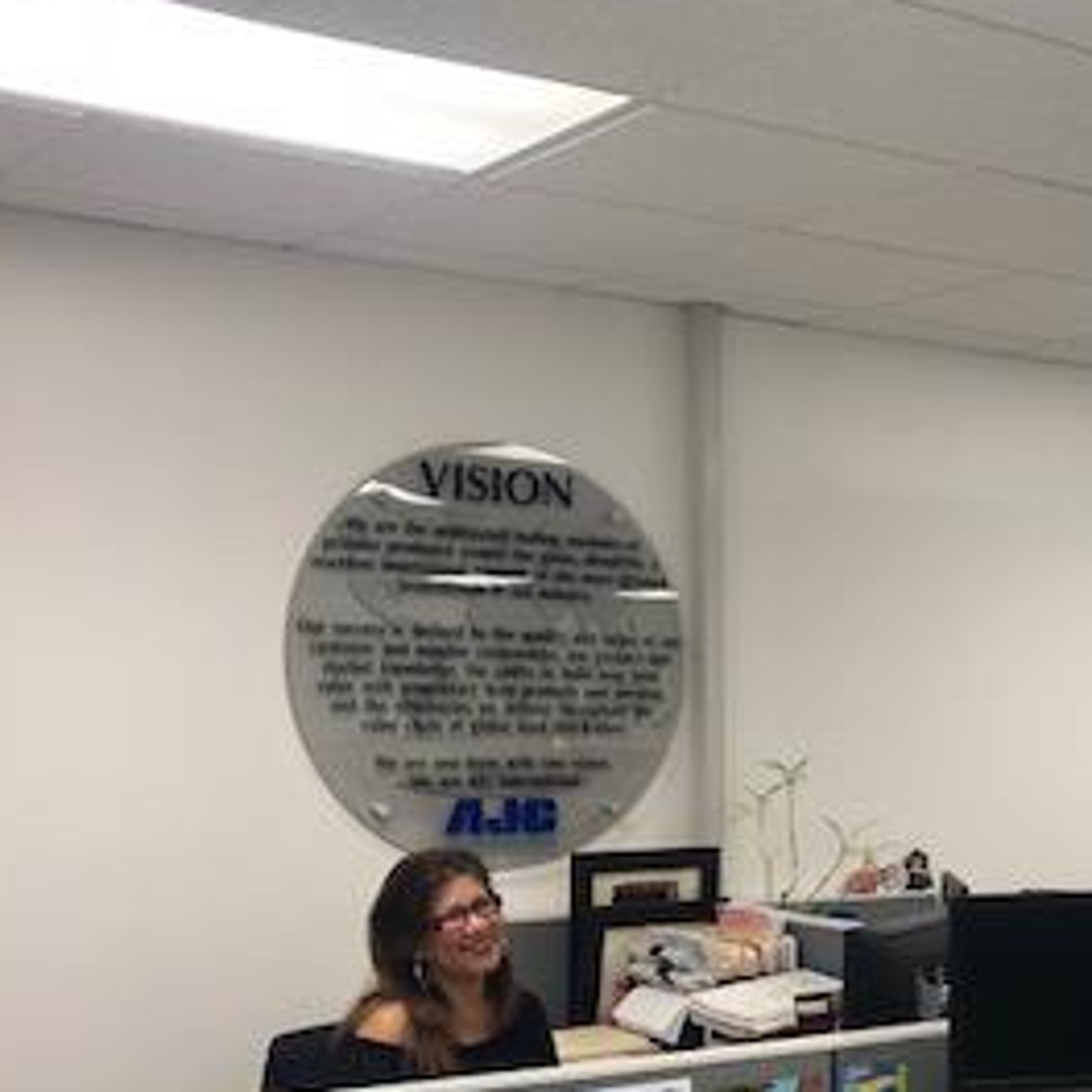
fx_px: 2141
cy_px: 864
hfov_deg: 27.1
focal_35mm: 60
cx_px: 1075
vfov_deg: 28.0
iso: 50
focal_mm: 3.99
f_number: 1.8
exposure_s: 1/120
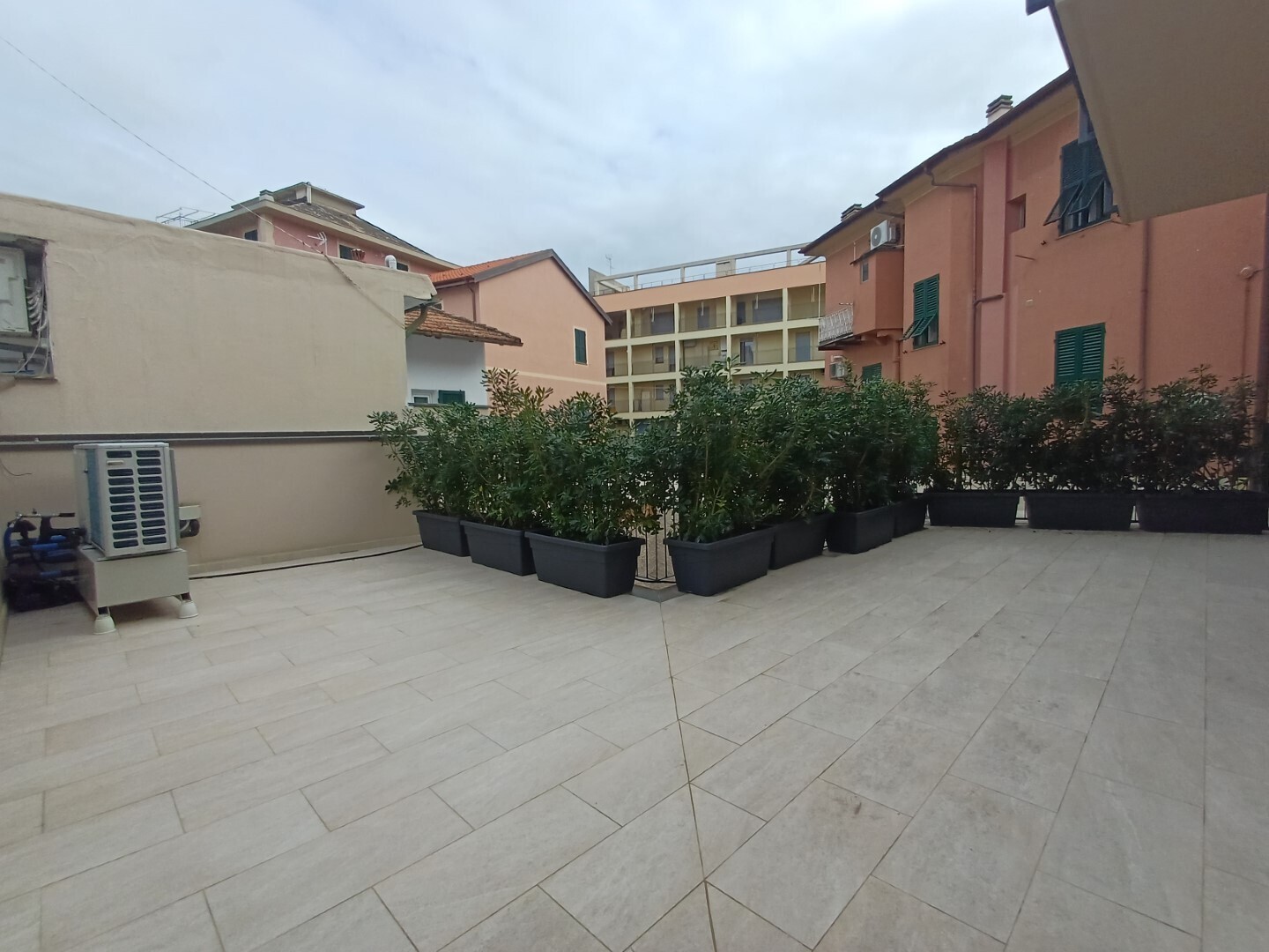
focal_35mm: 16
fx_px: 587
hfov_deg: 94.5
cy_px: 476
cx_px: 634
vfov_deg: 78.1
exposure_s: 1/754
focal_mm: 1.64
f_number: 2.2
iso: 40
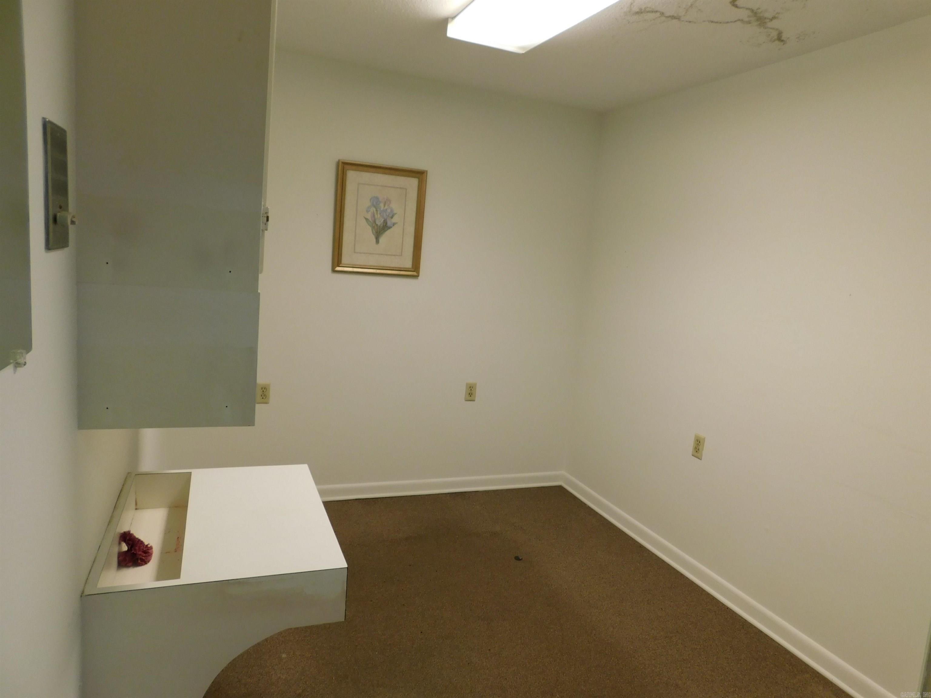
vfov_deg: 58.9
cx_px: 466
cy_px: 349
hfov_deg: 73.9
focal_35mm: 23
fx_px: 619
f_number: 3
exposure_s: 1/40
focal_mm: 4
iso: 125
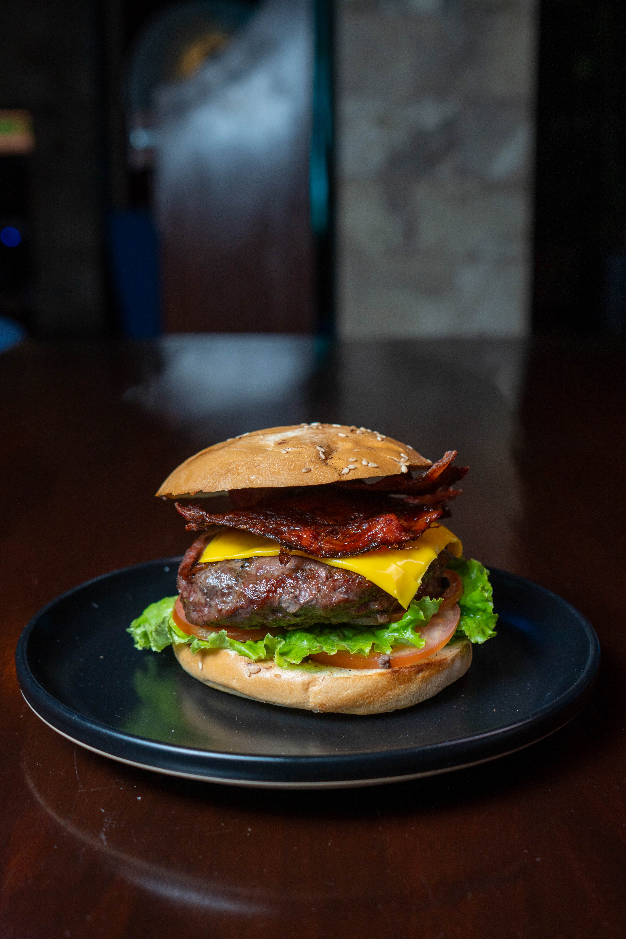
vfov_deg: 46.4
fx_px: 1095
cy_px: 470
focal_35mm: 42
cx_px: 313
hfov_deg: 31.9
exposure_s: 1/200
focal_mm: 28
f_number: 4.5
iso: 100
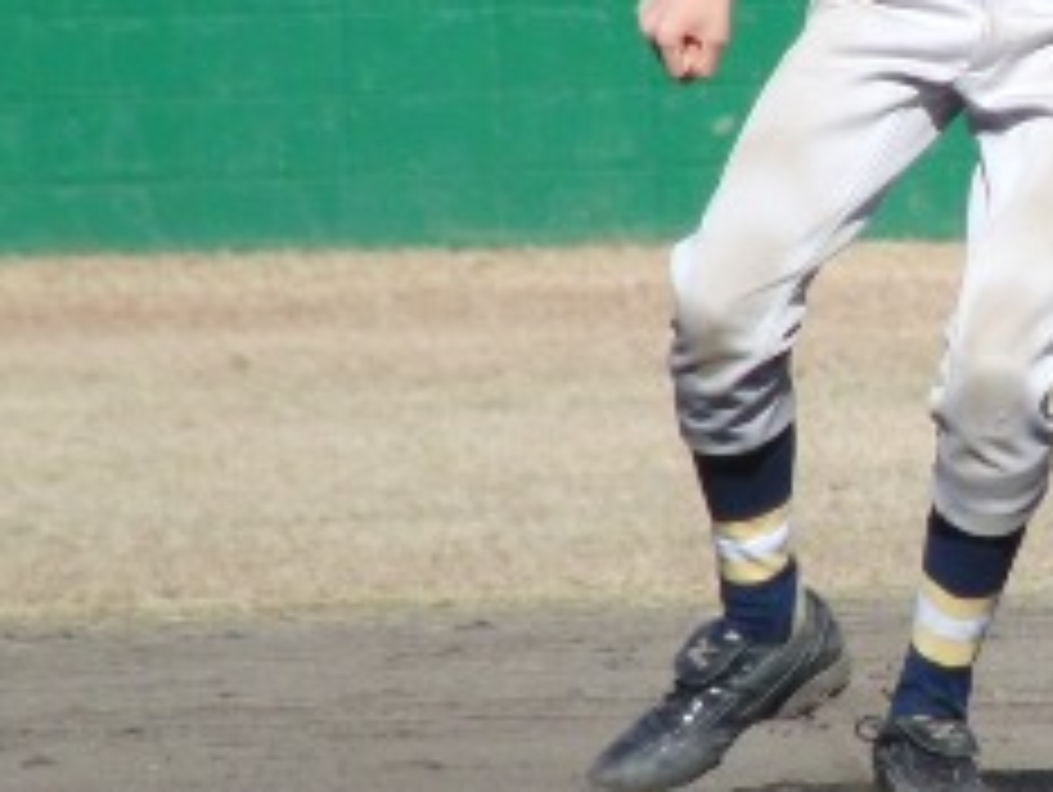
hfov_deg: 1.4
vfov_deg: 1.0
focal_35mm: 1421
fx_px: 43270
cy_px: 140
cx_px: 1215
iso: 100
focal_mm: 92
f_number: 4.5
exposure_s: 1/640
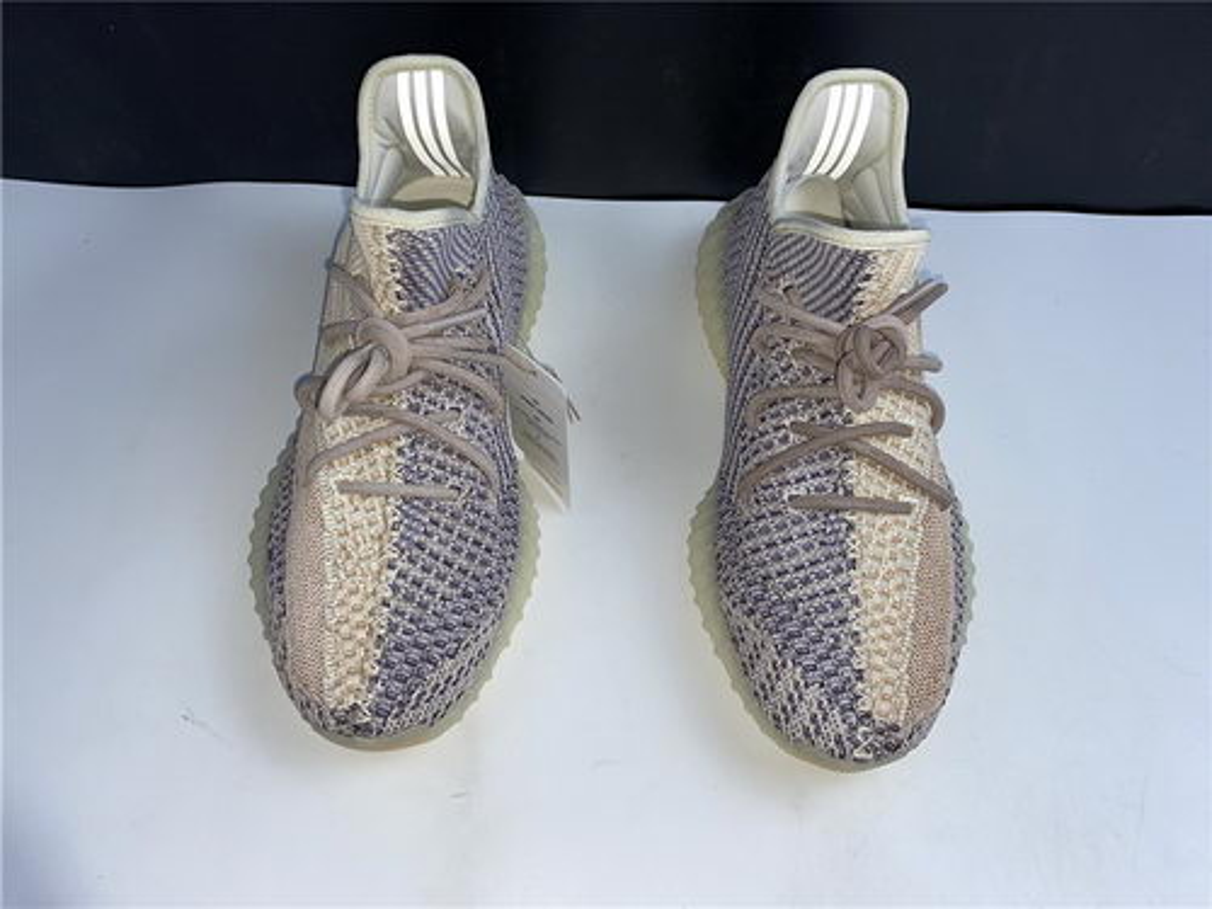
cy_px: 454
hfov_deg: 67.3
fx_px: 910
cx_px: 606
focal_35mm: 26
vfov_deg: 53.1
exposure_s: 1/202
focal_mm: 4.25
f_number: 1.8
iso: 32
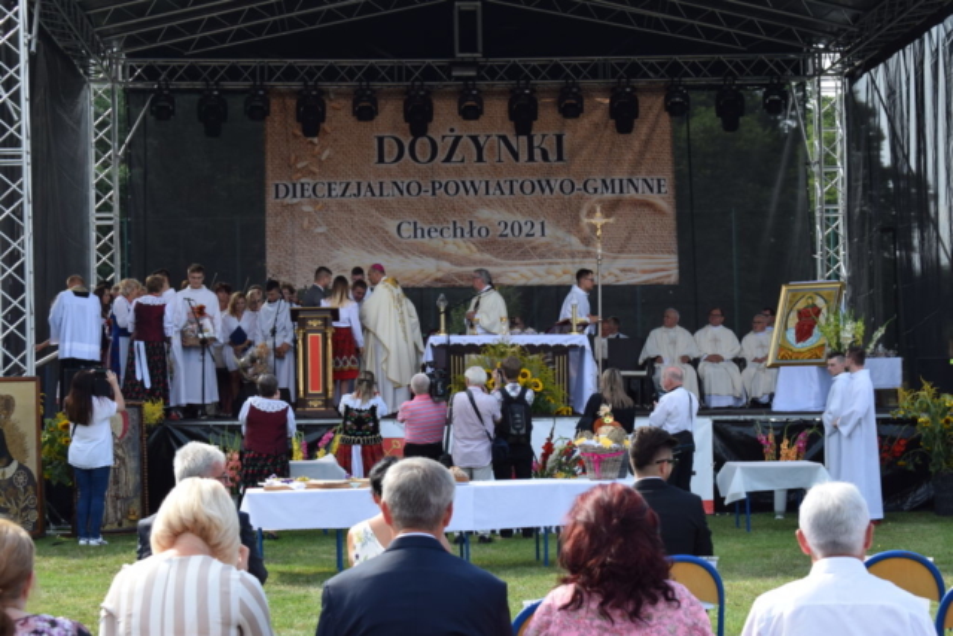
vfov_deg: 16.6
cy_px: 318
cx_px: 476
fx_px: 2184
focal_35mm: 82
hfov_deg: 24.6
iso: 320
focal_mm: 55
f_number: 8
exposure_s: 1/250
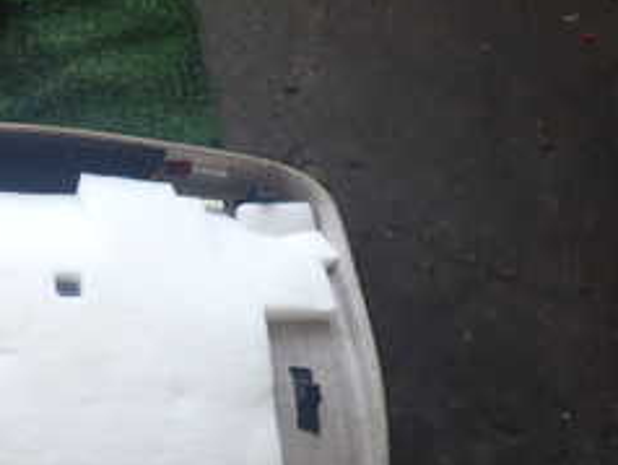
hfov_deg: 26.9
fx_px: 1126
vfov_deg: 23.2
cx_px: -138
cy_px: 161
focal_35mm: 63
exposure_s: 1/200
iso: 100
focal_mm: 4.5
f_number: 2
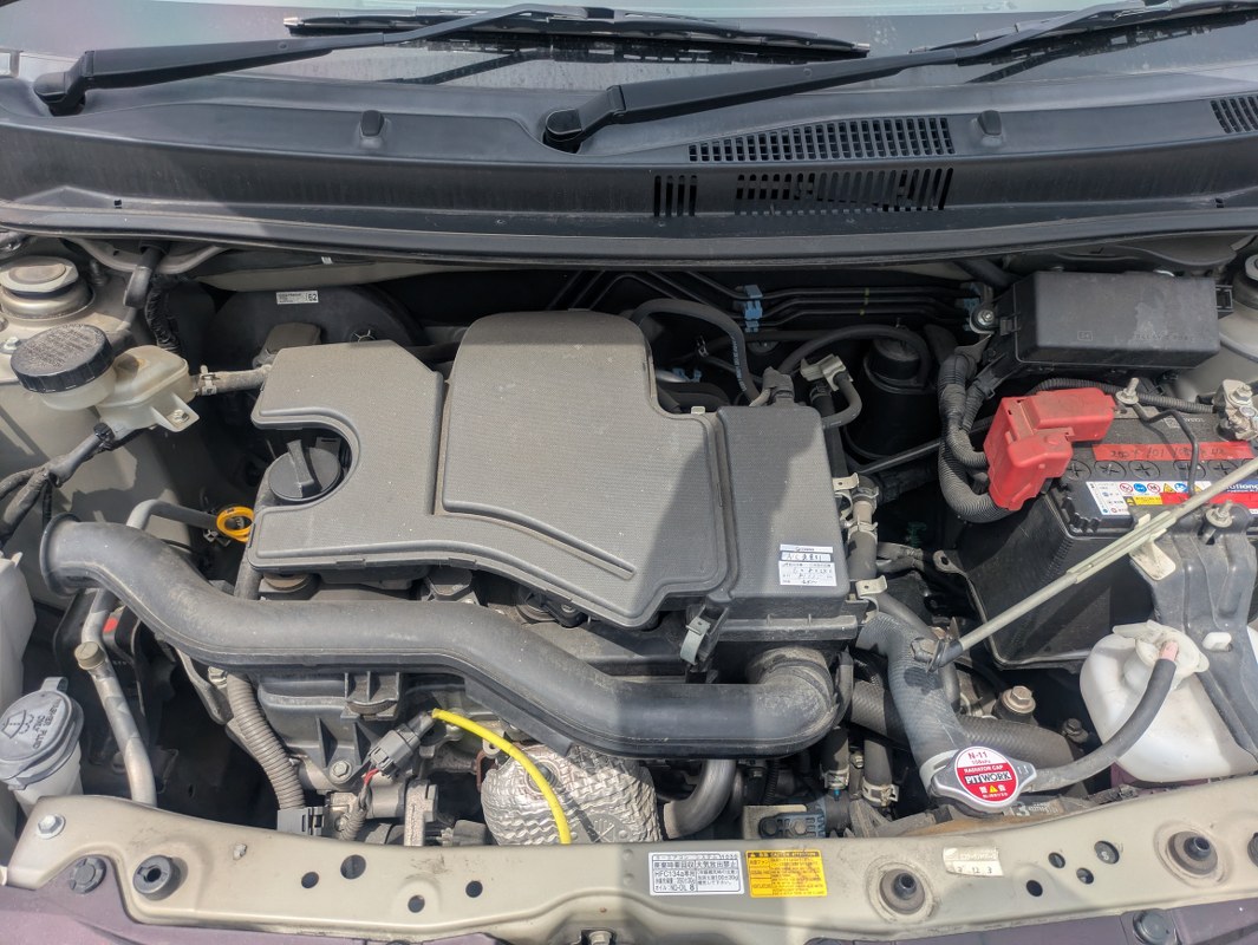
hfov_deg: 69.4
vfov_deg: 54.9
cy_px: 472
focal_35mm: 25
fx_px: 909
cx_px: 629
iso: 45
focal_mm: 5.43
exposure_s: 1/1393
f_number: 1.89
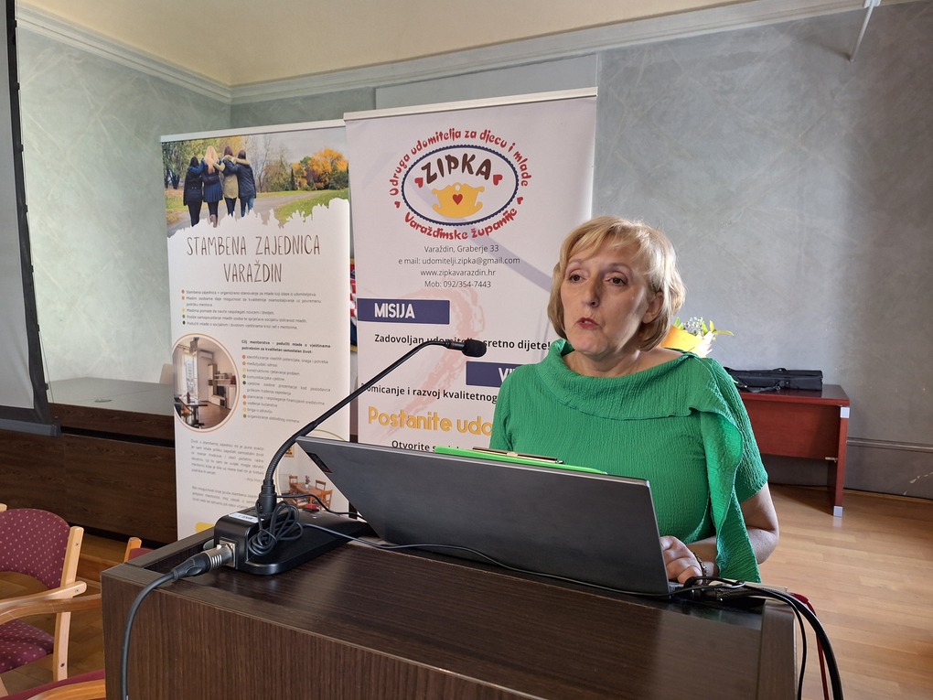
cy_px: 350
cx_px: 466
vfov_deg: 58.9
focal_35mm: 23
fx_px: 620
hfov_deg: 73.9
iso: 250
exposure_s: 1/33
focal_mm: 5.54
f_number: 1.8
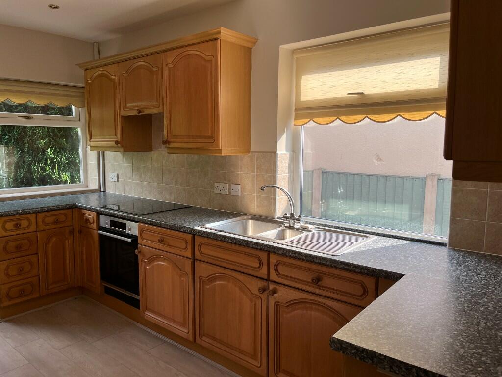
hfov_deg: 67.3
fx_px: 377
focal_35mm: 26
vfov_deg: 53.1
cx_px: 251
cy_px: 188
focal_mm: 5.1
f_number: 1.6
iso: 50
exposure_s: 1/407
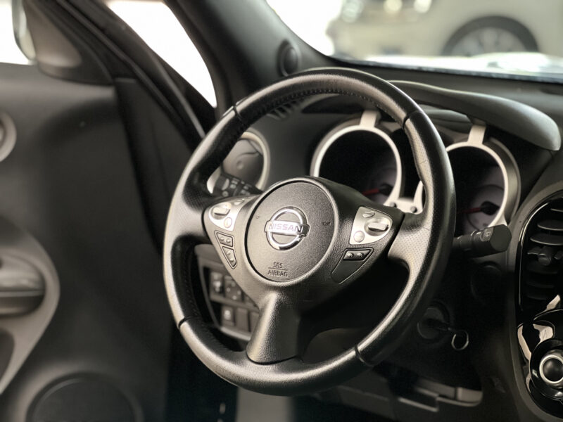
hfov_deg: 25.3
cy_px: 211
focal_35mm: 77
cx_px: 282
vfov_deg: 19.1
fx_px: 1252
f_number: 2.8
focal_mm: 9
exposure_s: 1/15
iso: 640
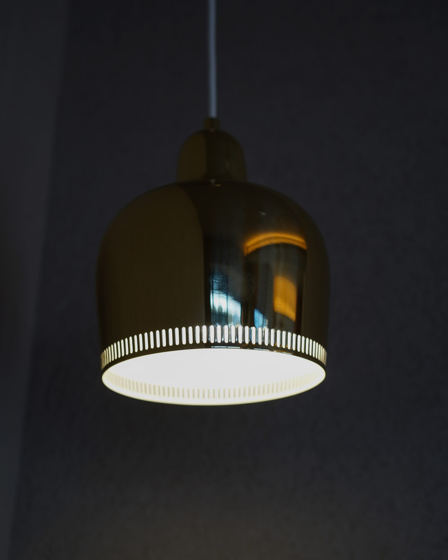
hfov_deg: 37.3
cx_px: 226
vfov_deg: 45.7
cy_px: 249
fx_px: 663
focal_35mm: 40
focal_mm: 35
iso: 100
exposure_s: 1/50
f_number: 4
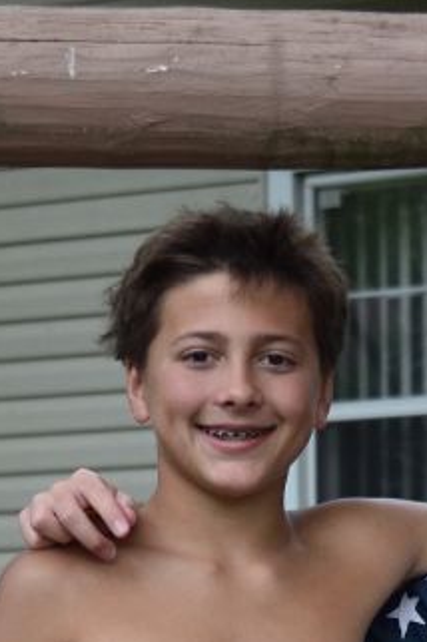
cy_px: 948
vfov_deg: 8.3
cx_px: 341
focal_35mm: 242
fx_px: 4315
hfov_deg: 5.7
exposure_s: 1/1250
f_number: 4
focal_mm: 38
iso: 800
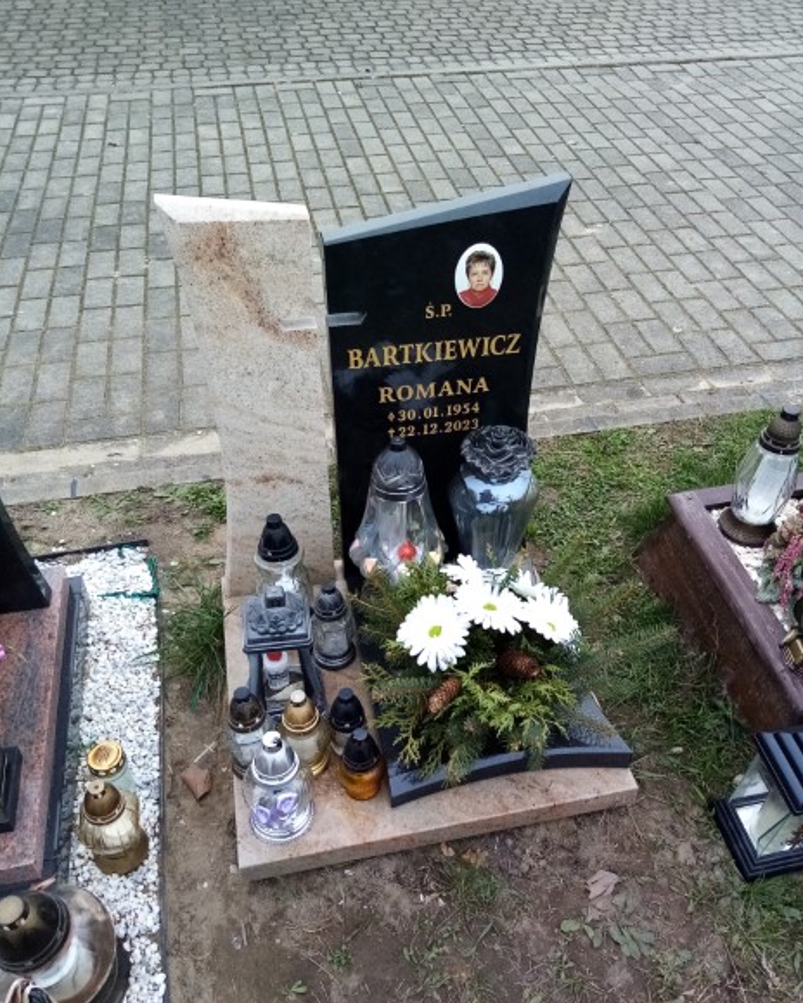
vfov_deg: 62.2
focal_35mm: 28
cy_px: 522
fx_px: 832
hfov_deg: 51.5
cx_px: 410
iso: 152
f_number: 1.8
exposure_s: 1/100
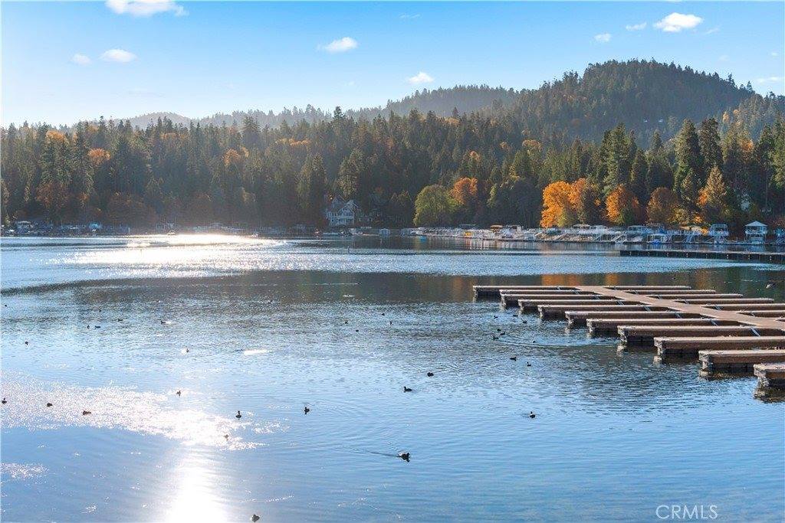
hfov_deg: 43.6
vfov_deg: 29.9
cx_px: 392
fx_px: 981
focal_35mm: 45
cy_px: 262
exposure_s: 1/2000
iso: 320
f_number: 6.3
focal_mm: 30
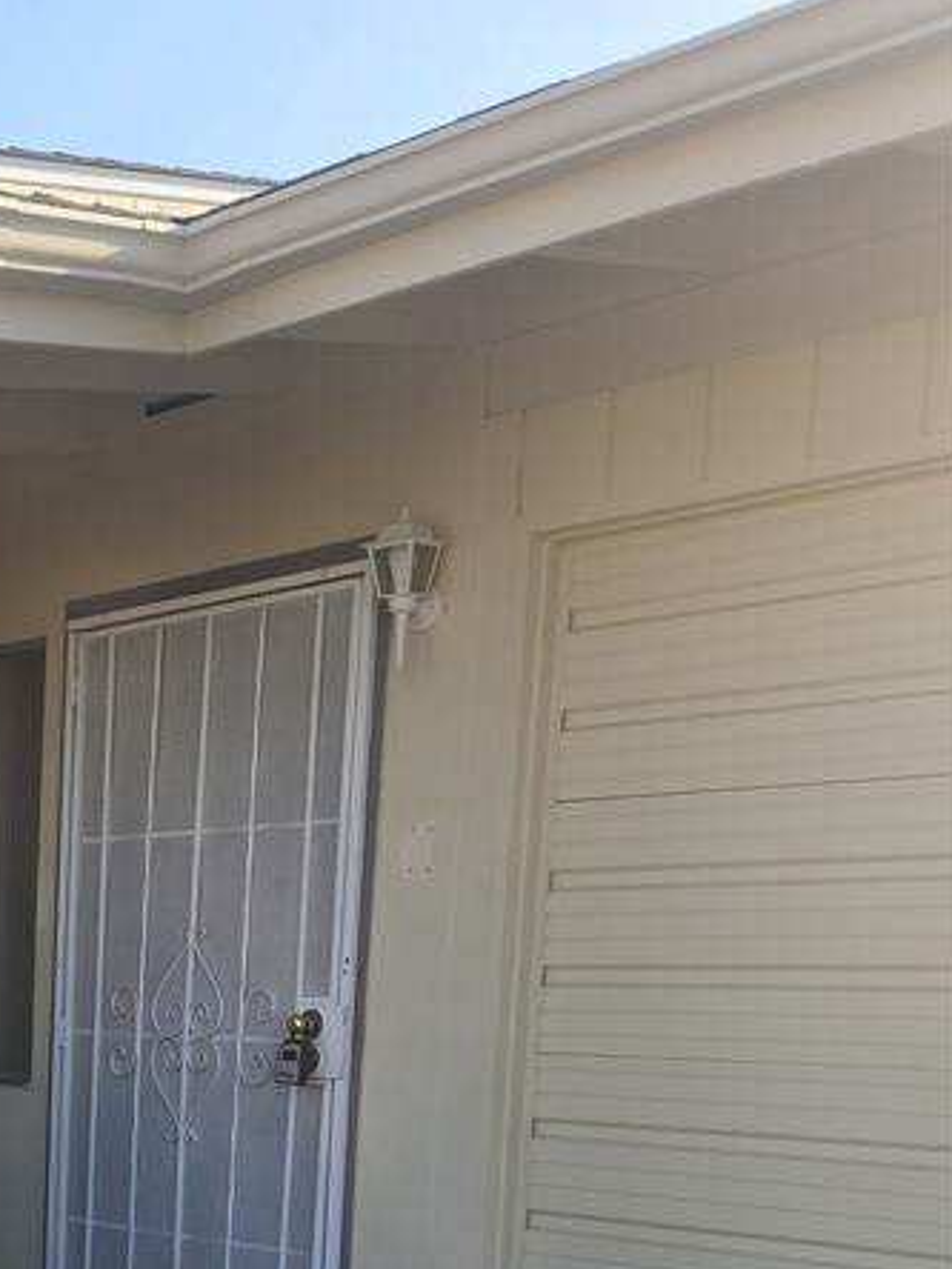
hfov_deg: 25.2
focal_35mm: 53
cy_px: 1300
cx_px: -137
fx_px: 1943
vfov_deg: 32.9
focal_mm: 5.4
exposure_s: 1/594
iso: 20
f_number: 1.8
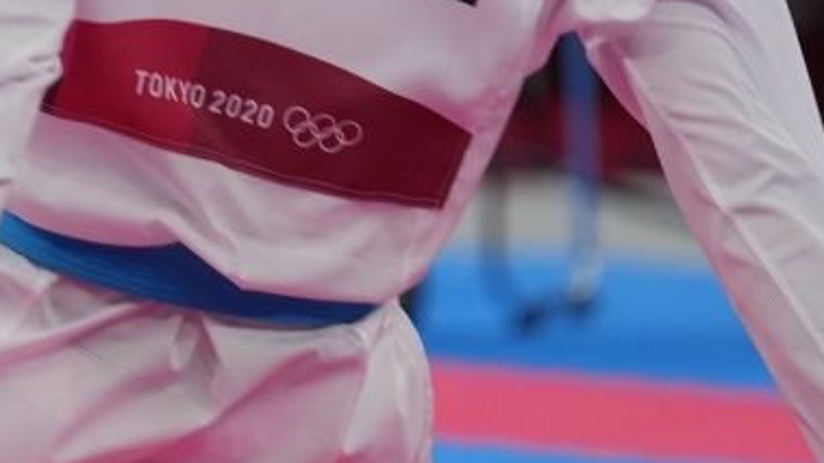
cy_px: -663
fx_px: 21714
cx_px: -294
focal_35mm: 994
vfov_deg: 1.2
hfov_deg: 2.2
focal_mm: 200
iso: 400
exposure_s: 1/1000
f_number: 2.8
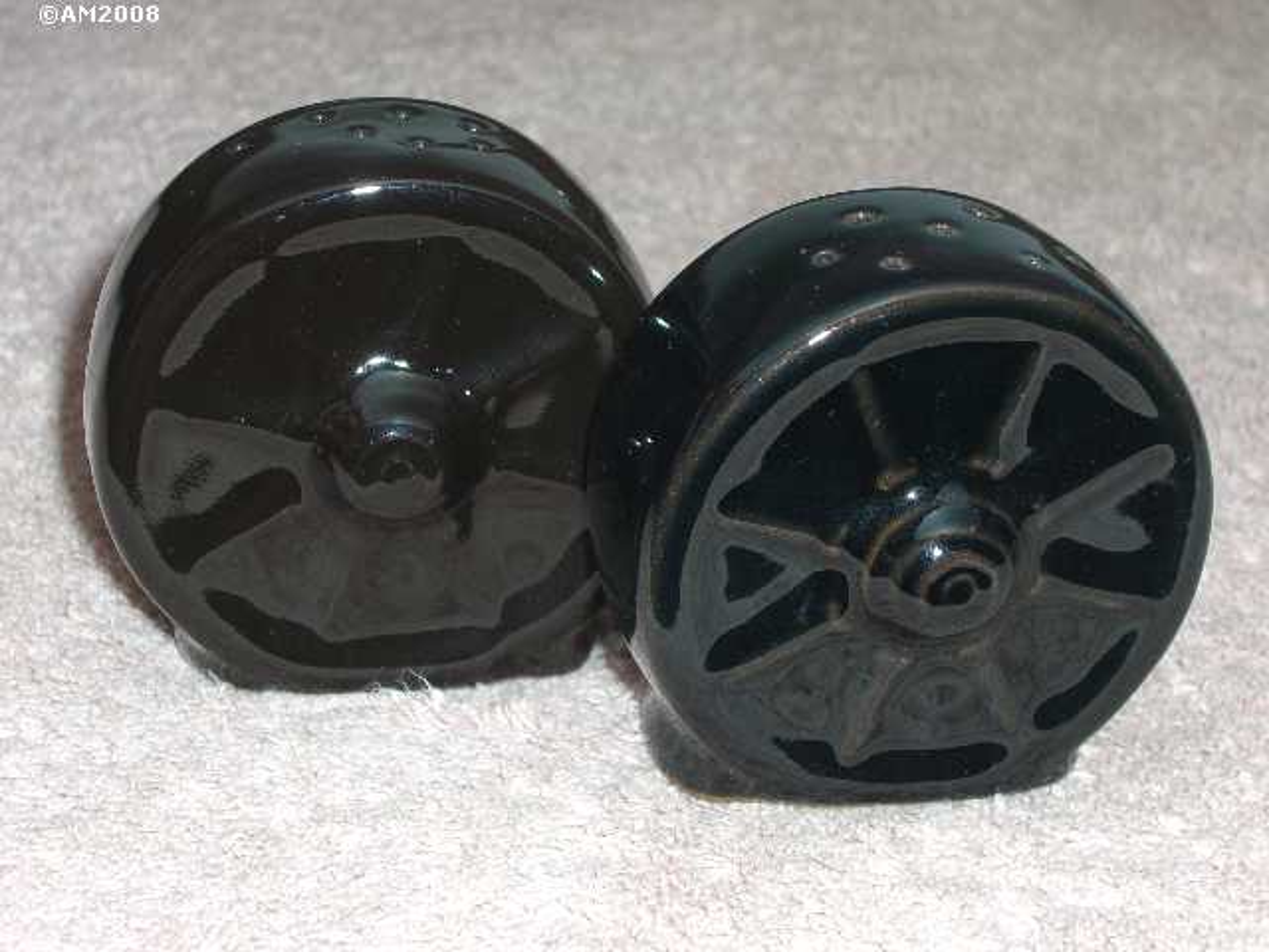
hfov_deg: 21.1
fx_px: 3409
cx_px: 634
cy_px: 476
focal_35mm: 93
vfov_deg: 15.9
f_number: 9.6
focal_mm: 19.4
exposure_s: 1/30
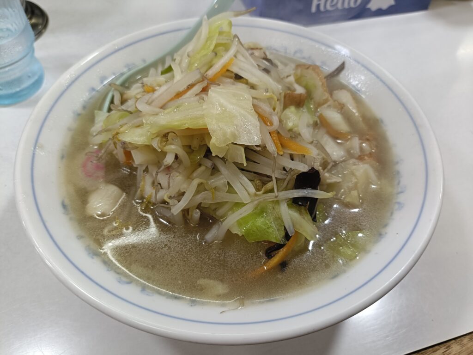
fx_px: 342
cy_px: 178
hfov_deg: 69.4
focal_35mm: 25
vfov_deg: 54.9
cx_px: 236
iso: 400
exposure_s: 1/60
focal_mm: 4.7
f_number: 1.7
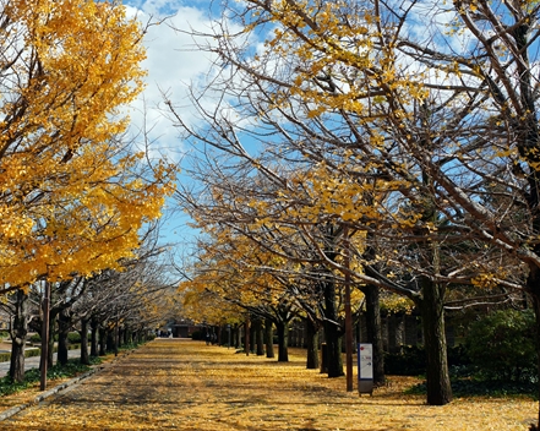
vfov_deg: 32.3
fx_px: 735
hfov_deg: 39.1
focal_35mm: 46
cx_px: 125
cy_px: 130
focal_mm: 18
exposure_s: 1/250
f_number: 8
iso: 100
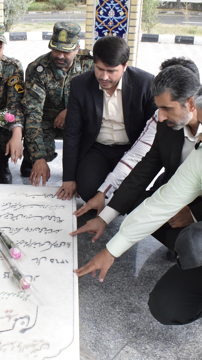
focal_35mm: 48
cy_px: 179
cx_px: 35
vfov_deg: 42.9
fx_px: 457
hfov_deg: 24.4
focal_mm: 20
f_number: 13
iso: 5000
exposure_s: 1/640
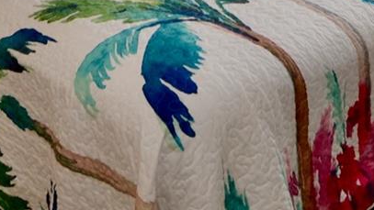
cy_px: -214
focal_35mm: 74
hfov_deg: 28.6
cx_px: 165
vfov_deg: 13.8
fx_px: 734
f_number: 4.5
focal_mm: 12
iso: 200
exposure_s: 1/80
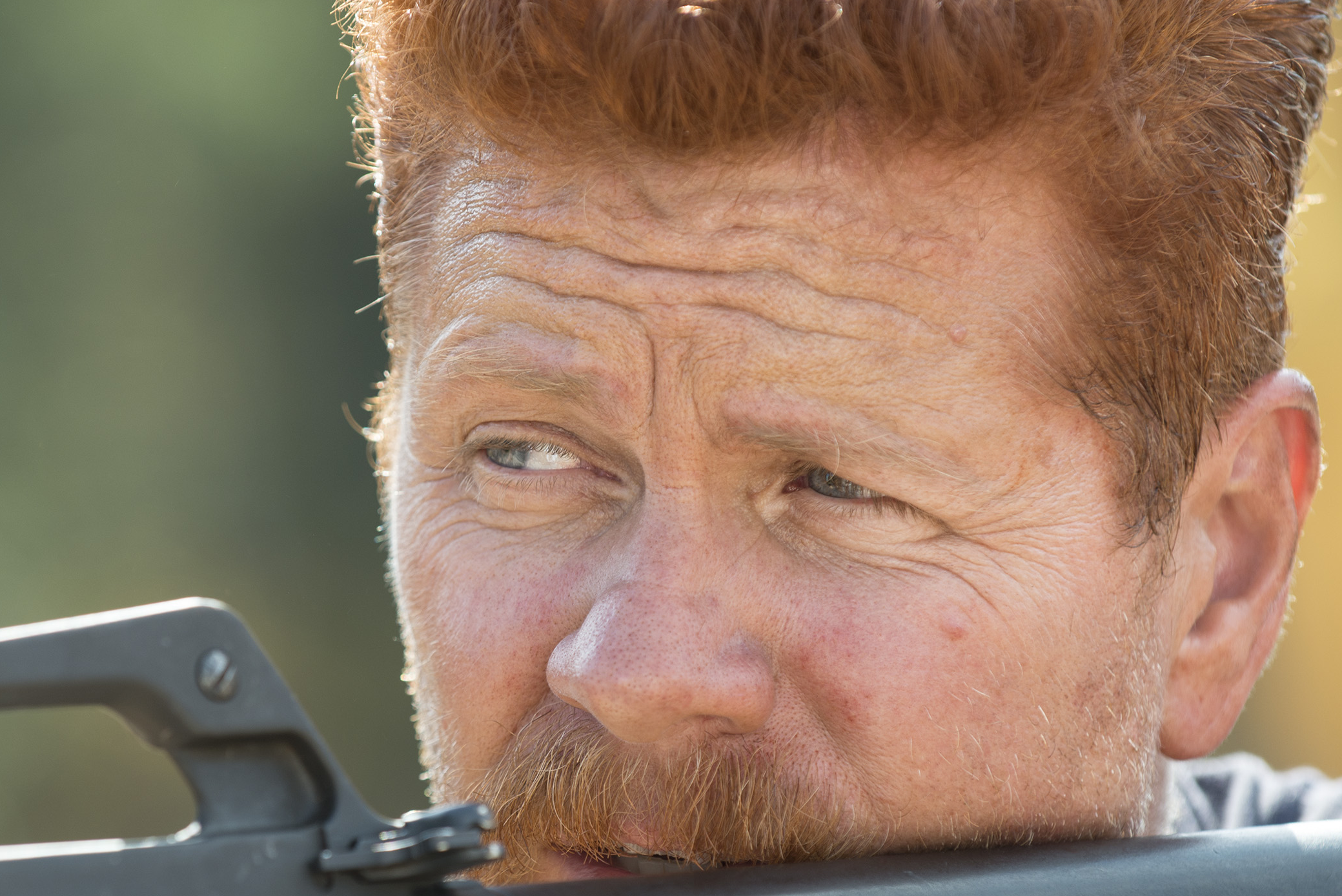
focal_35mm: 303
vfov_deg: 4.5
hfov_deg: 6.8
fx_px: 11299
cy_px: 637
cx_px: 436
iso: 200
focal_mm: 175
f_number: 4.5
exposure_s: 1/400
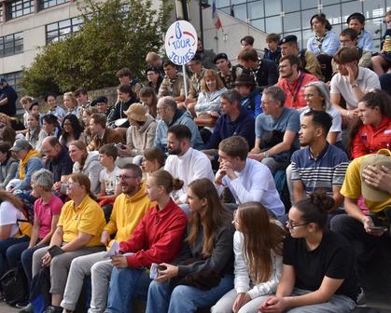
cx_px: 95
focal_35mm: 47
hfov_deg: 38.4
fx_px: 544
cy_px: 138
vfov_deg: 32.1
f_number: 9
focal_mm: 20
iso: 200
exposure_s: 1/320
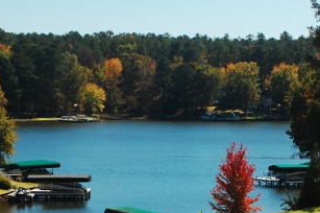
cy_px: 180
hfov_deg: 12.0
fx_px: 1528
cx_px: 176
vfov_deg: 7.9
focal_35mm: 172
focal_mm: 55
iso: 400
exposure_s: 1/200
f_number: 11
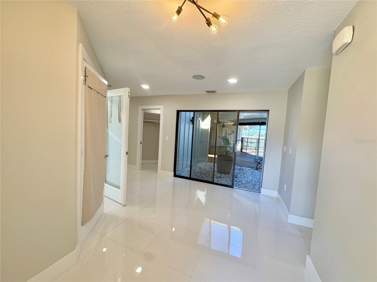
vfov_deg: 85.7
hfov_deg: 102.1
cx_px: 188
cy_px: 141
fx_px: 152
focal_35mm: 14
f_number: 2.2
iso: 100
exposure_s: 1/120
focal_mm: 2.22
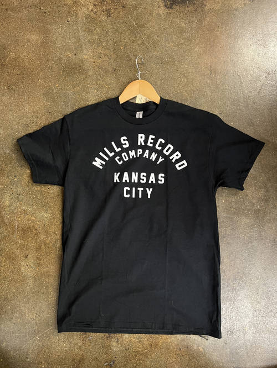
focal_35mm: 26
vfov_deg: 67.3
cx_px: 138
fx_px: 277
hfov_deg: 53.1
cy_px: 184
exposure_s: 1/30
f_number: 1.5
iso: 500
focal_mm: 5.7
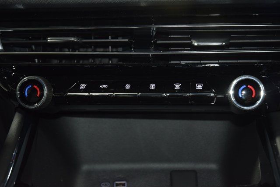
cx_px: 140
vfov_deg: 19.7
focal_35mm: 69
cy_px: 94
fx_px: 537
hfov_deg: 29.2
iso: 1000
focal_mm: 46
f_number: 4.5
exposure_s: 1/10
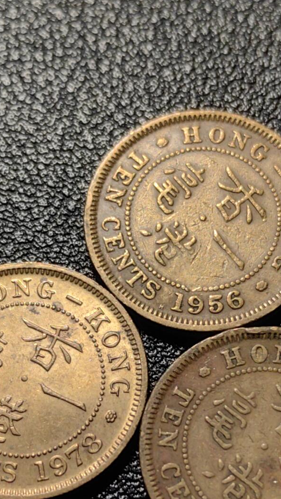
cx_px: 149
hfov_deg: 14.1
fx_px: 1139
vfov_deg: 24.5
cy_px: 356
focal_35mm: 86
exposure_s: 1/101
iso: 50
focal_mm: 5.75
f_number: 2
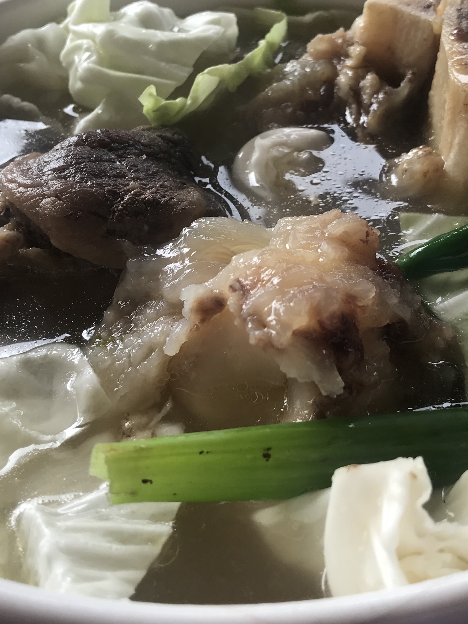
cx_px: 277
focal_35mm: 48
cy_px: 235
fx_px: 865
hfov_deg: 30.2
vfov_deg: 39.4
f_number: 1.8
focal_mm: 3.99
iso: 20
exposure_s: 1/274
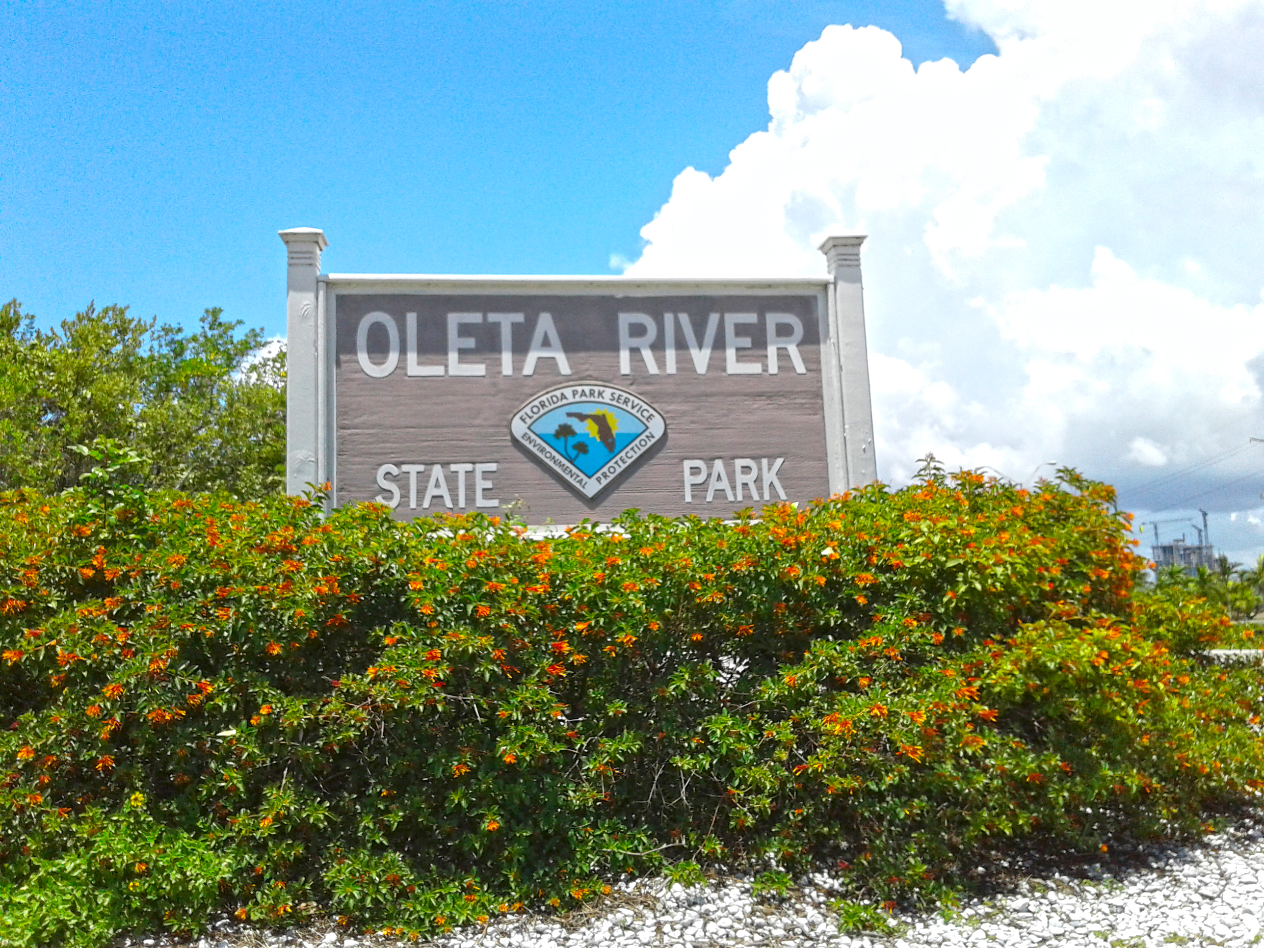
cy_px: 474
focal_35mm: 33
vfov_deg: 42.9
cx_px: 632
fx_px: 1205
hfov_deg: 55.4
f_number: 2.2
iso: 50
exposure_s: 1/1612
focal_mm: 3.3
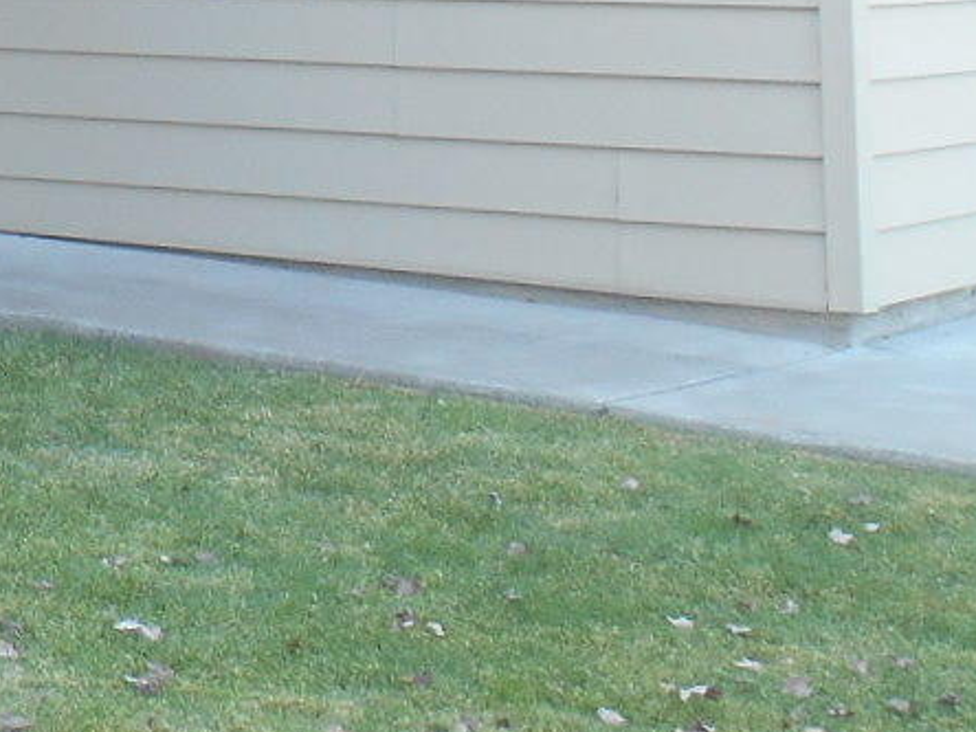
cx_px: -690
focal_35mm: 133
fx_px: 3750
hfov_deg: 13.5
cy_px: -440
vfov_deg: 10.7
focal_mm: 4.7
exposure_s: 1/50
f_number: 3.4
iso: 80
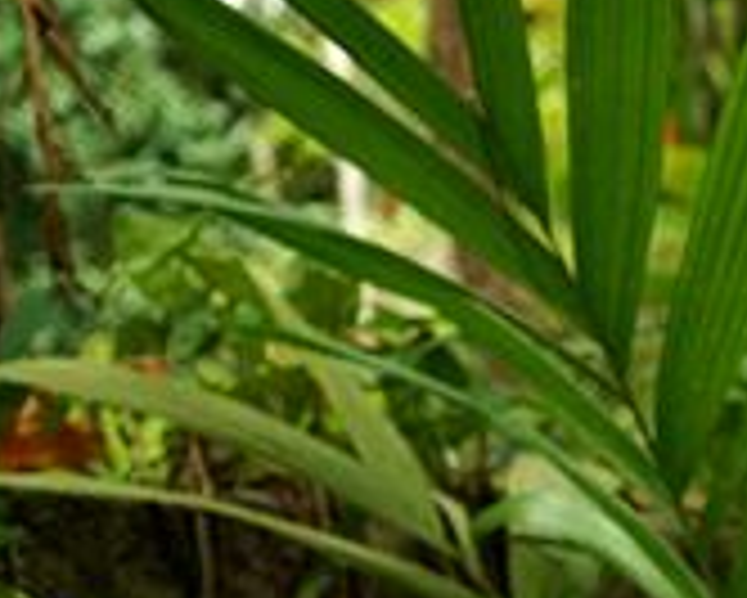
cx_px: 1012
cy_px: 875
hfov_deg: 14.8
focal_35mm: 123
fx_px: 2721
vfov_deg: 12.0
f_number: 4
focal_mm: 32
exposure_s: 1/200
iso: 800
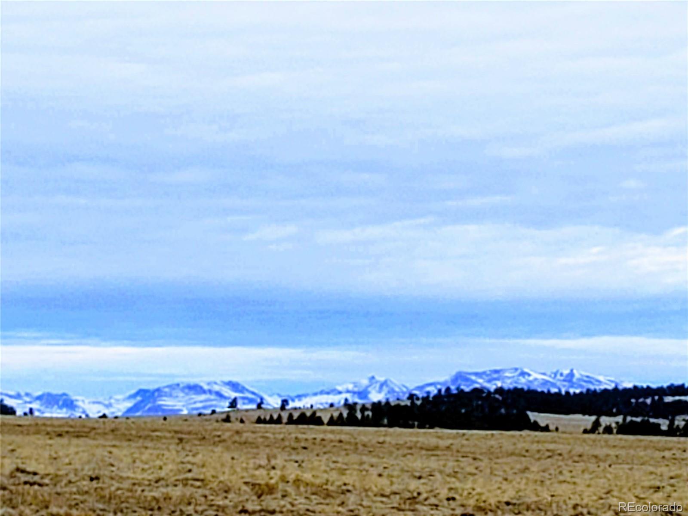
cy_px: 258
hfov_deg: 67.3
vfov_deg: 53.1
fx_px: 517
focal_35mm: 26
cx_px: 344
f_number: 2.4
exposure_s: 1/120
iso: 50
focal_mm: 4.3
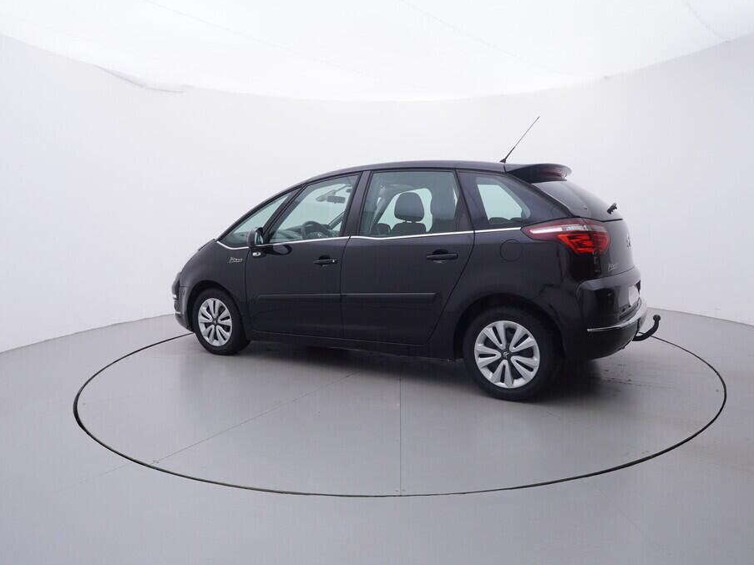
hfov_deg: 70.3
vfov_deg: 55.7
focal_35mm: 25
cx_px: 400
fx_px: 535
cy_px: 282
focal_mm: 15
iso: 200
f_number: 5
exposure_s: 1/80
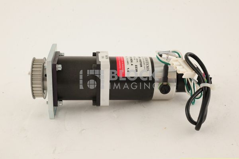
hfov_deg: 39.6
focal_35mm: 50
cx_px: 120
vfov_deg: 26.9
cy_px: 80
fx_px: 332
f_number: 11
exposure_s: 1/125
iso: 1600
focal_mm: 50
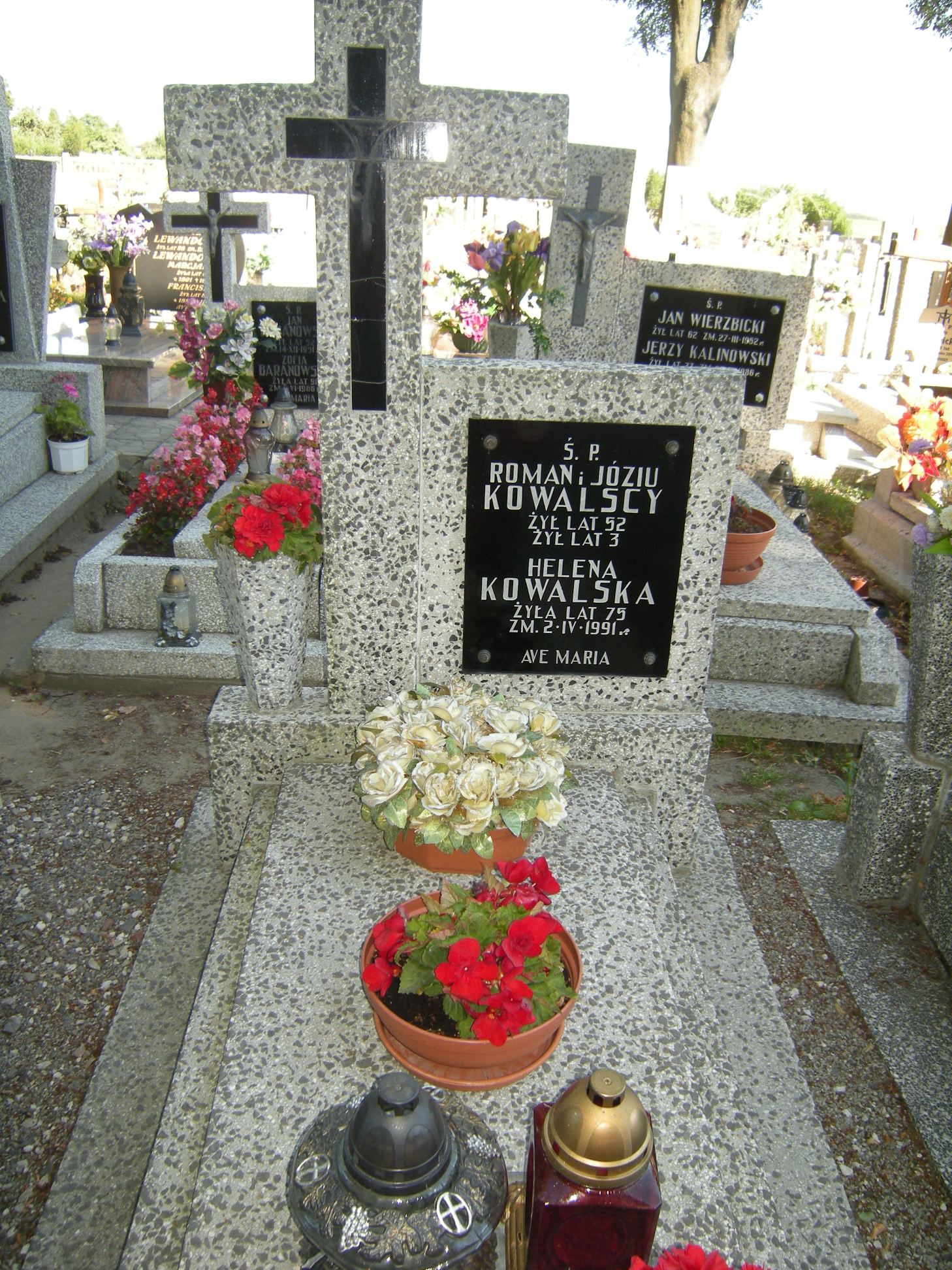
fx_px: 1027
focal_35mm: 28
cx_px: 476
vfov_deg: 63.4
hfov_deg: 49.7
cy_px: 635
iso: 91
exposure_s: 1/142
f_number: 2.8
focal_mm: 4.7
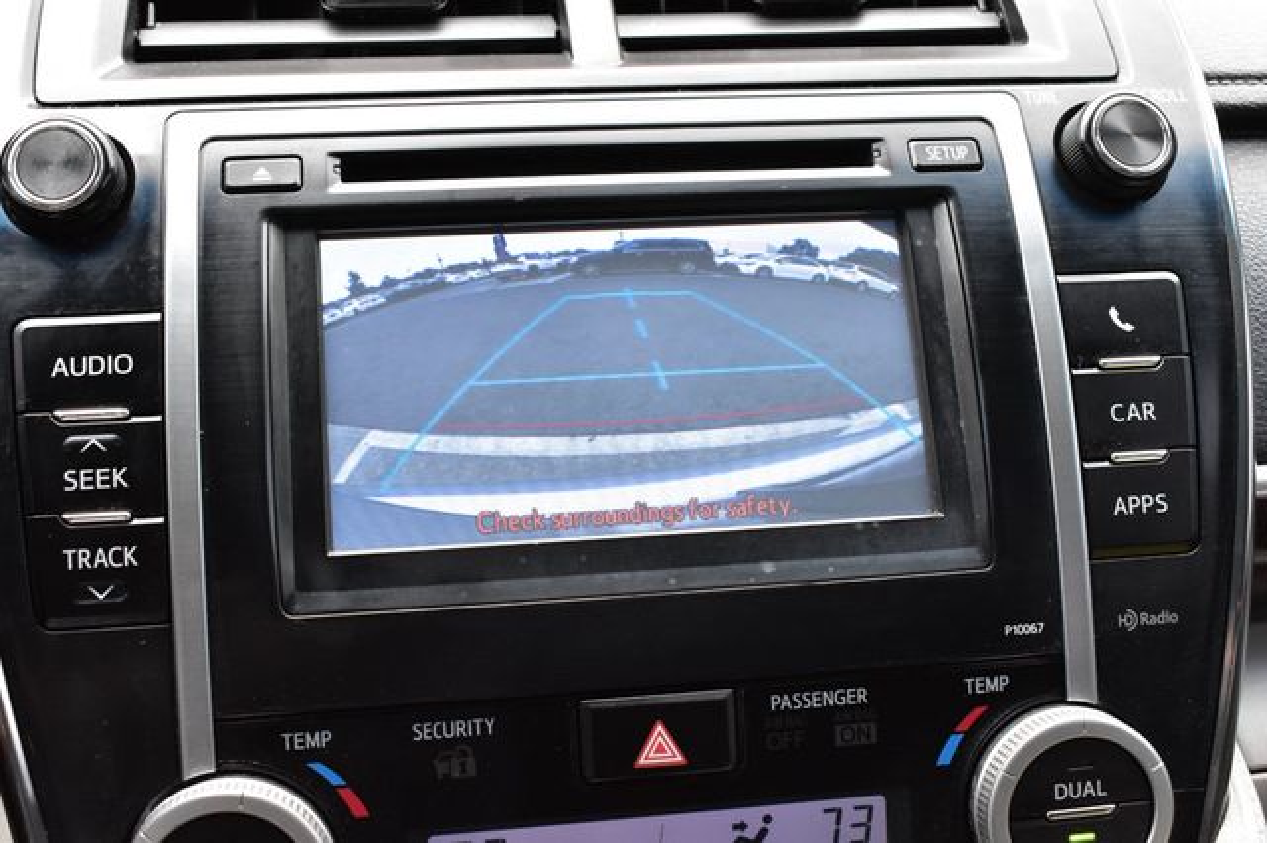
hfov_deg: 46.4
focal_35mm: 42
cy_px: 422
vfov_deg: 31.9
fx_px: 1477
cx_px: 634
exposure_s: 1/125
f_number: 9
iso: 2500
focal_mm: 28
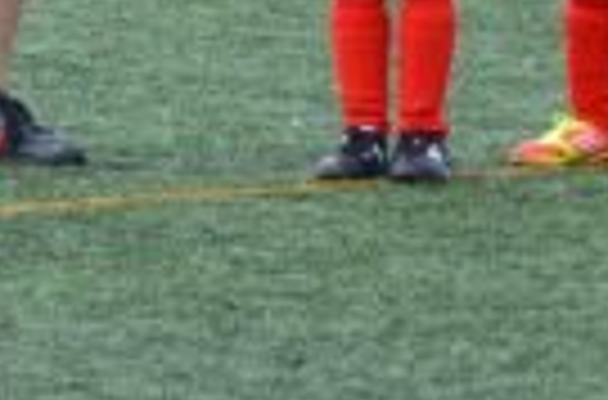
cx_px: -288
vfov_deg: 2.3
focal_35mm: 602
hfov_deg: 3.4
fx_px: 10132
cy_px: 16
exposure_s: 1/640
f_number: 5.3
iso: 400
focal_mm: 90
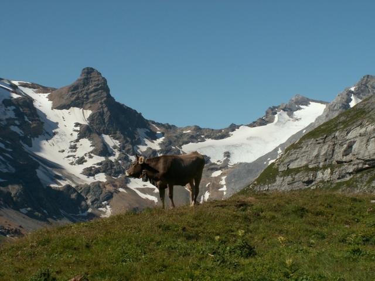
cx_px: 188
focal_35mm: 78
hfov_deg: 25.0
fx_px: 845
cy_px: 140
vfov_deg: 18.9
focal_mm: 13
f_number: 8
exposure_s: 1/200
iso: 50
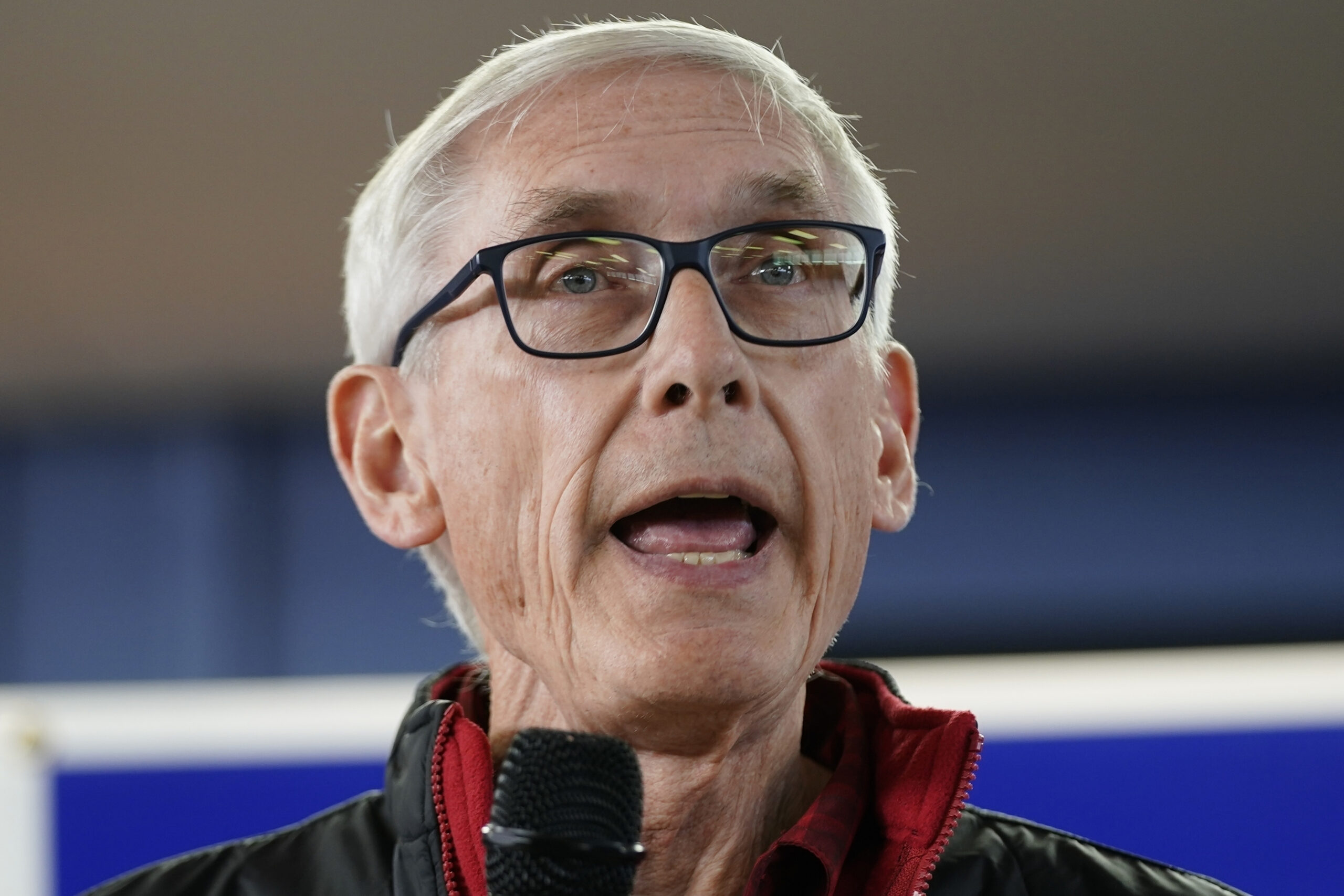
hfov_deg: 14.3
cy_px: 448
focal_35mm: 143
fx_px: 5339
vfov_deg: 9.6
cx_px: 672
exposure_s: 1/125
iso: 800
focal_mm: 143
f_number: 2.8
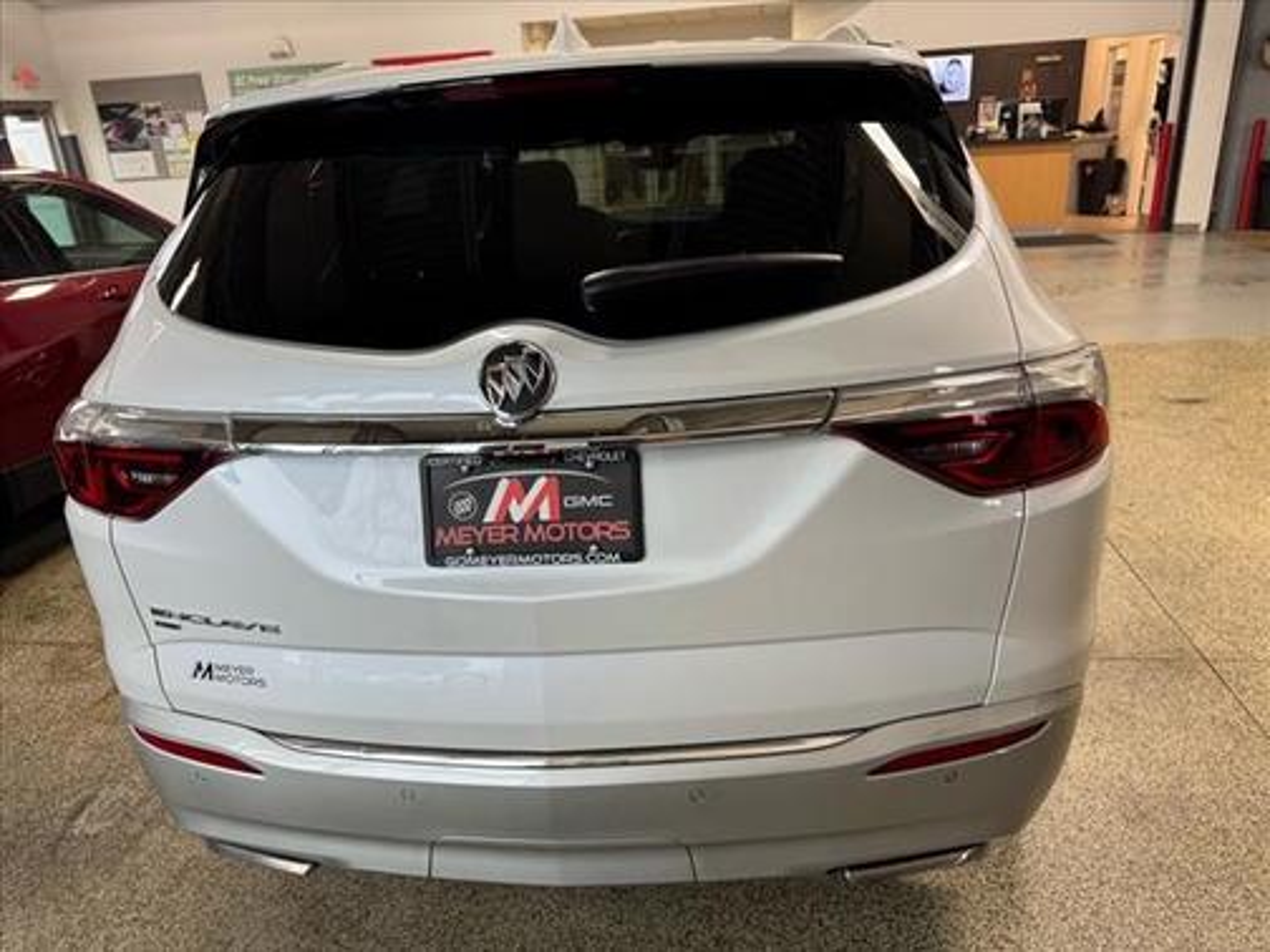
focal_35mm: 24
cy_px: 476
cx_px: 635
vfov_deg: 56.8
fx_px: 881
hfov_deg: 71.6
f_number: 1.78
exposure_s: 1/60
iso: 125
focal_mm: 6.76
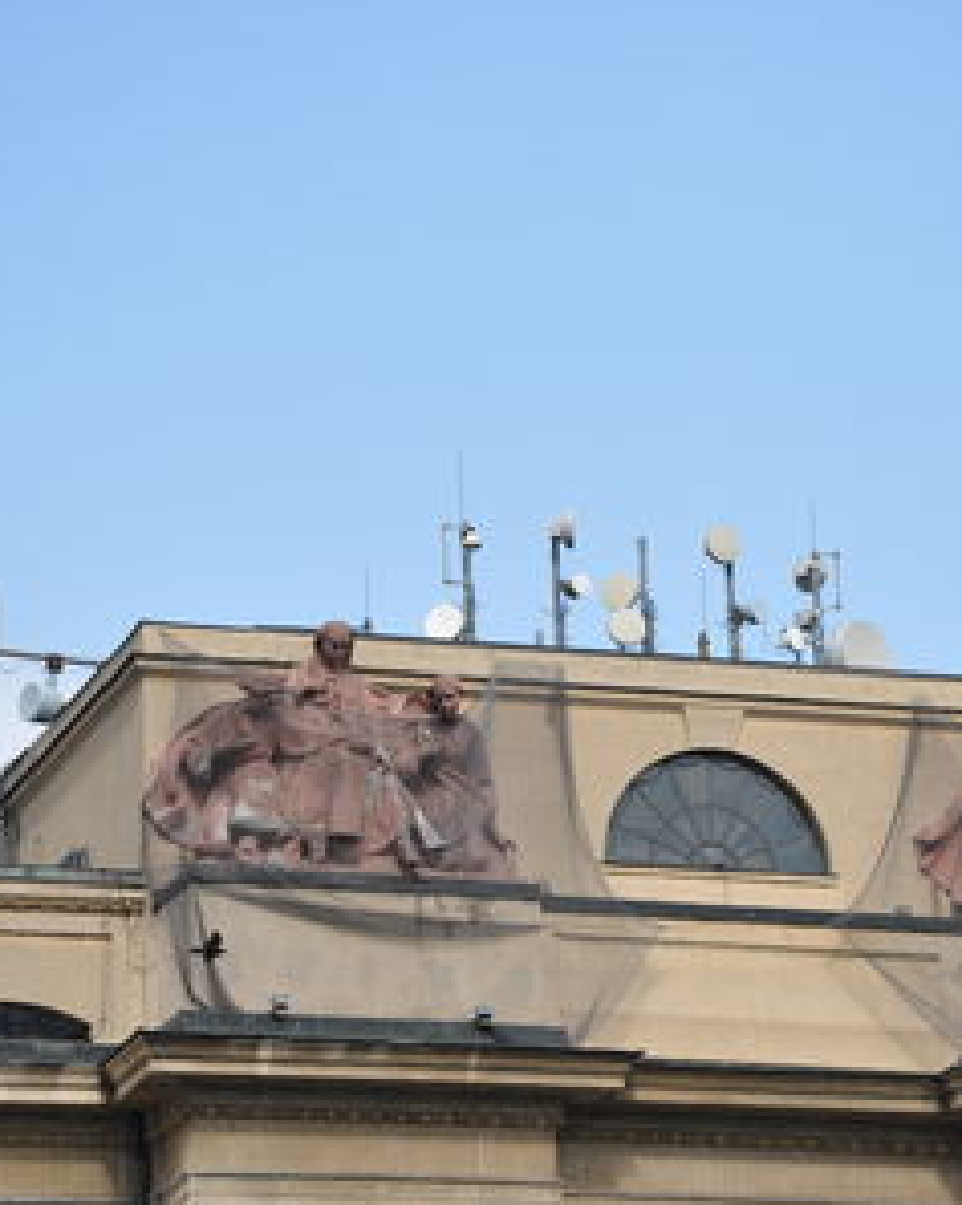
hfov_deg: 9.0
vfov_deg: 11.3
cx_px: 696
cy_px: 605
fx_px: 6095
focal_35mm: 171
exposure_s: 1/320
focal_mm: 80
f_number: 9
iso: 200
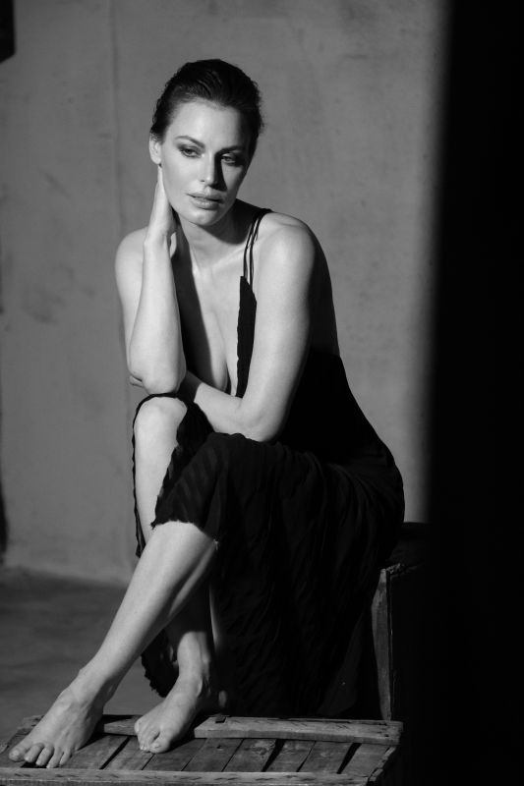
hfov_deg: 11.3
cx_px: 262
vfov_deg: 16.9
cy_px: 393
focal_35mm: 121
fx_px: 2643
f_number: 3.2
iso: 800
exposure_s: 1/400
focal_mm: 80.4
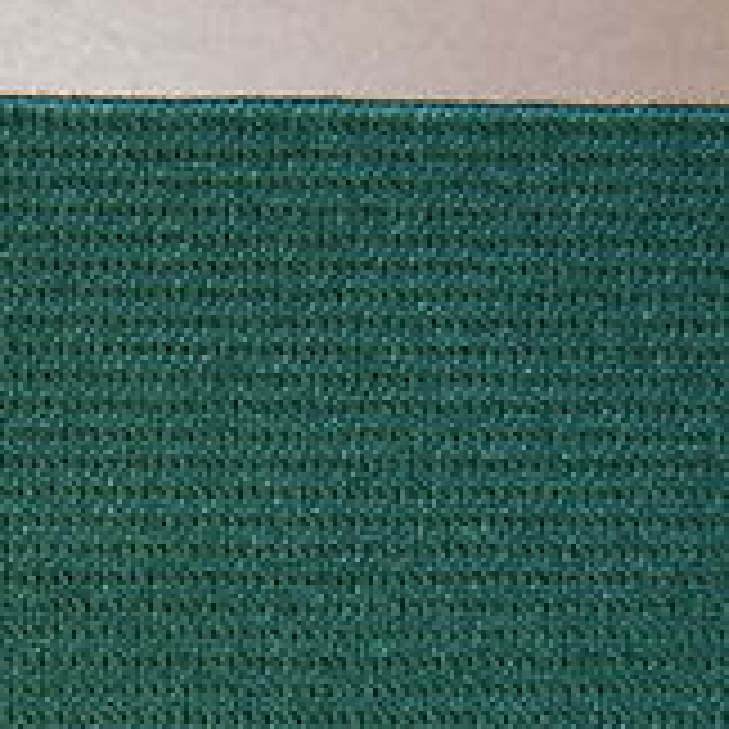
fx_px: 2430
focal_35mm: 102
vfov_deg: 16.9
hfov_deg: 16.7
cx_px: 27
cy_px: 580
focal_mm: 26
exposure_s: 1/60
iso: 200
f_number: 4.2
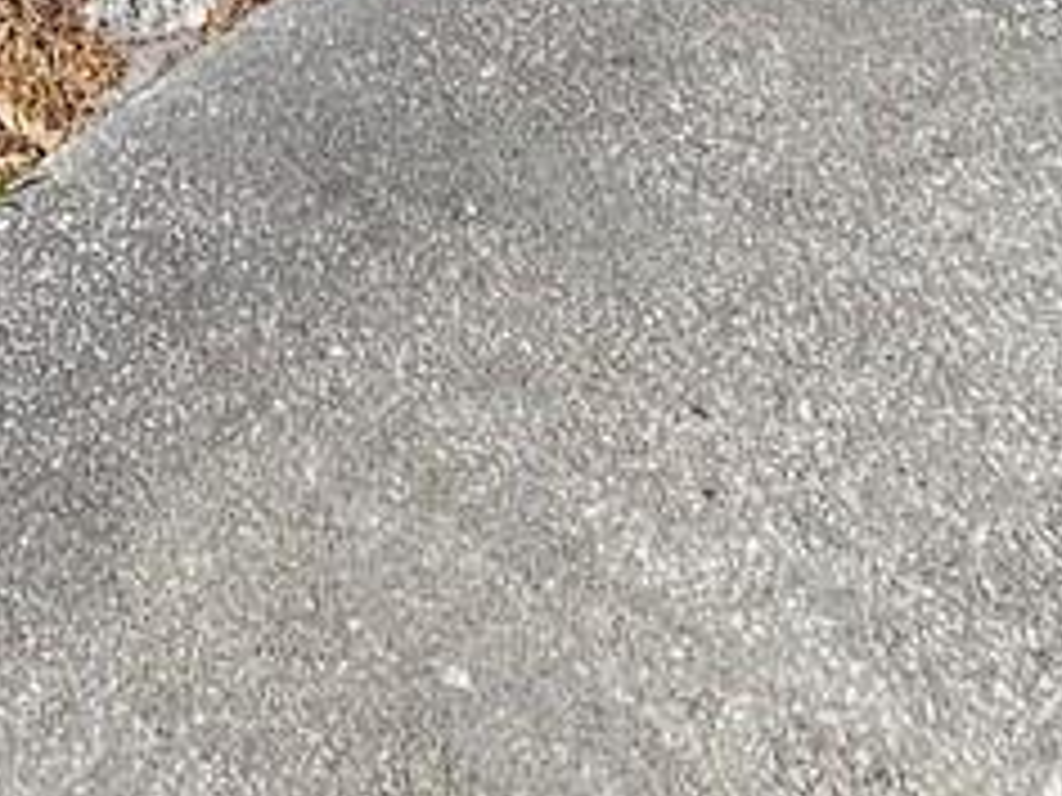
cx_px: -86
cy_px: -1610
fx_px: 2700
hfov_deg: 21.2
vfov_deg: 10.9
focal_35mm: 88
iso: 50
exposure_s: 1/2259
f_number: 2.2
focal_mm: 2.2
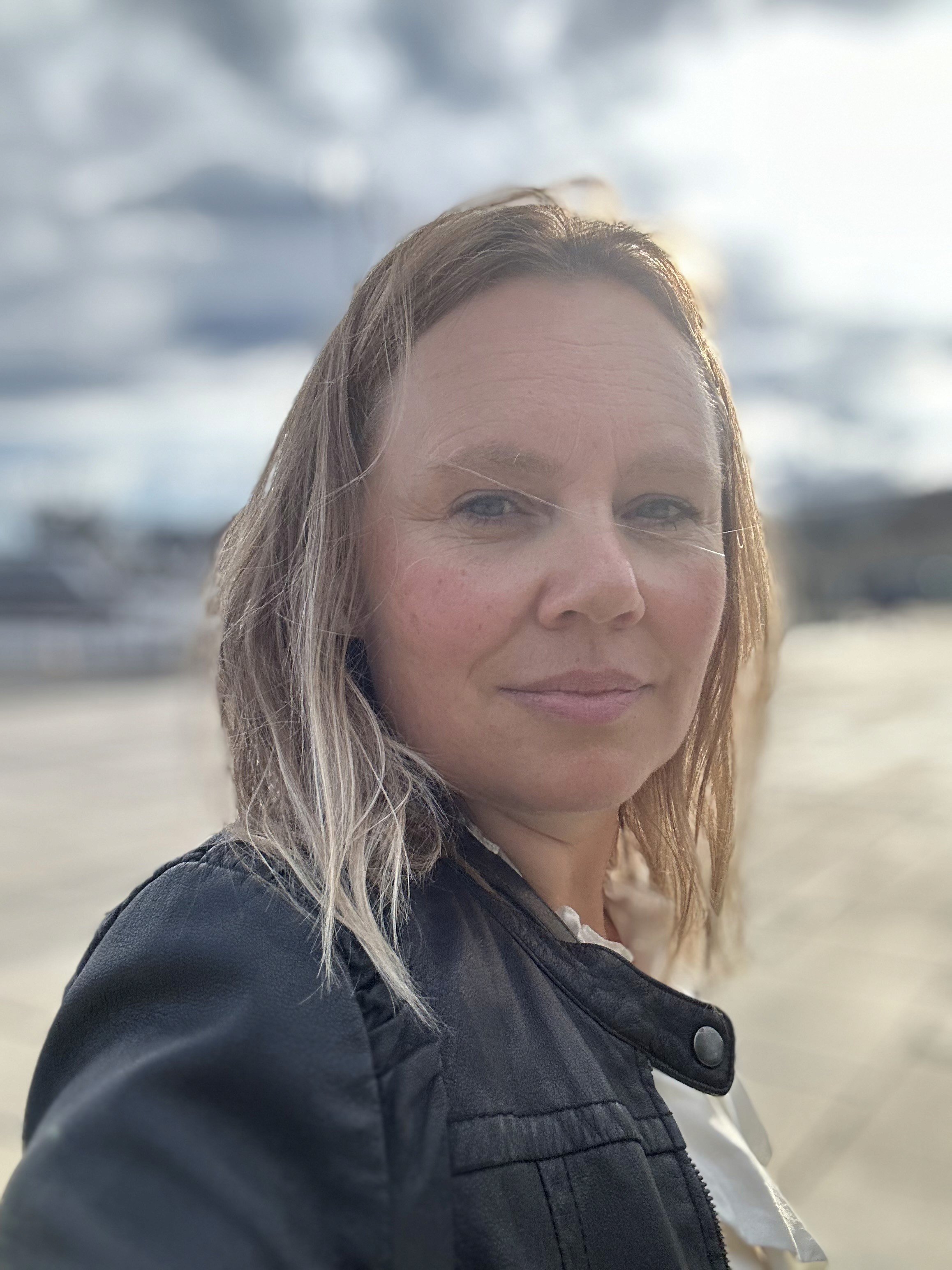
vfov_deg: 60.0
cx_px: 476
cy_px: 635
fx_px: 1100
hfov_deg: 46.8
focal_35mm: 30
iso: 25
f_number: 1.9
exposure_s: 1/557
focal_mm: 2.69
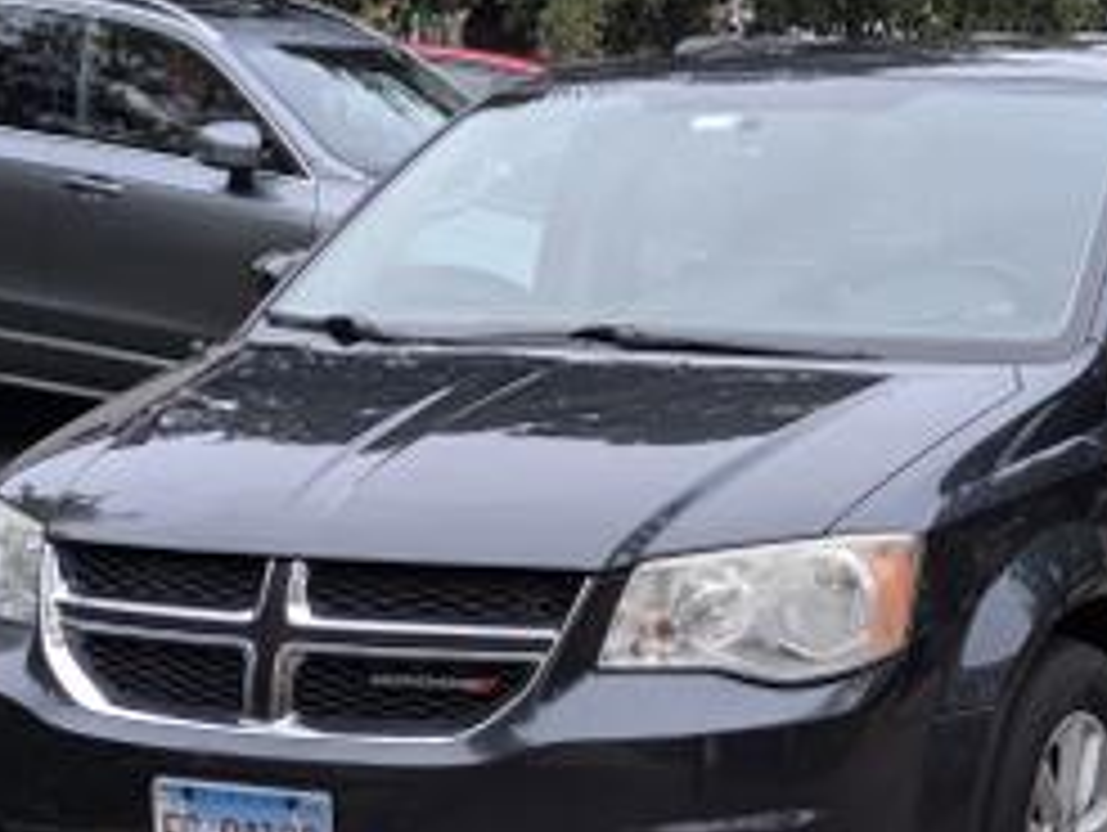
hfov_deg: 19.8
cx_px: 864
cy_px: 468
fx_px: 3137
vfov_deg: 15.1
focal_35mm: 98
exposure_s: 1/49.7
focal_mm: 6.81
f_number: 1.85
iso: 170
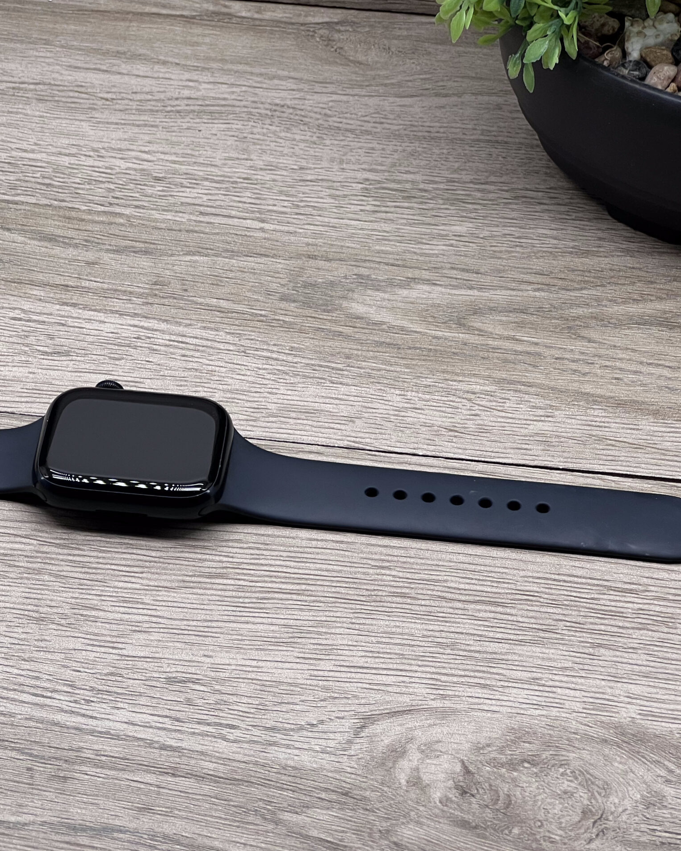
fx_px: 2545
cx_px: 175
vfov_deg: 19.0
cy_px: 424
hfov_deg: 15.2
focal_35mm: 101
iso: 50
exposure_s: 1/100
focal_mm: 9
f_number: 2.8
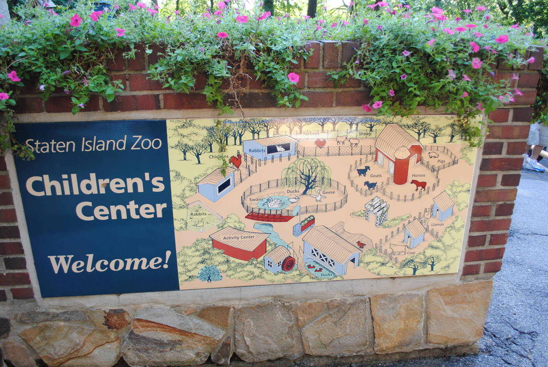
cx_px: 276
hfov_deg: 65.4
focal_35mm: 28
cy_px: 190
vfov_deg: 46.5
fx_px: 427
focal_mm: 18
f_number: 4.5
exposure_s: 1/80
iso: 200
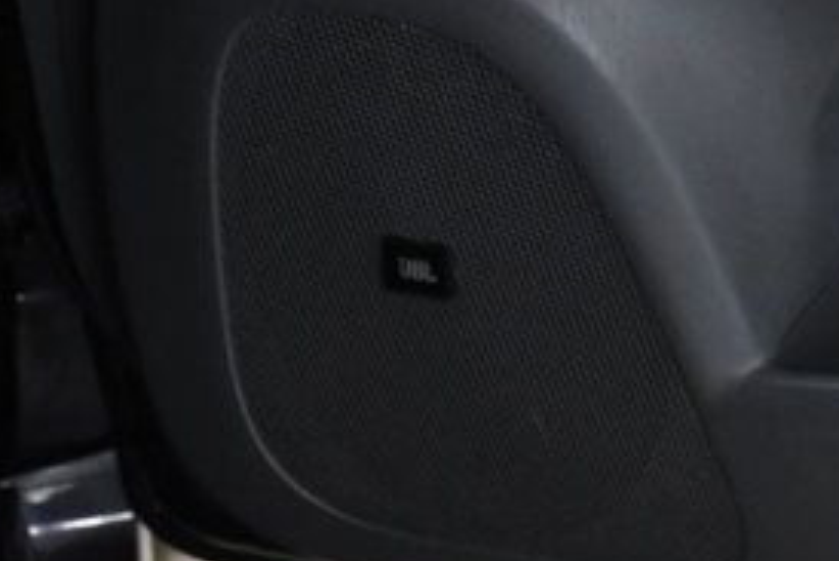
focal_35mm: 213
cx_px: 1519
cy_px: -215
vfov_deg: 6.4
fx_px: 4966
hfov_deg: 9.2
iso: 2500
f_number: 7.1
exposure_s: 1/200
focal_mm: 38
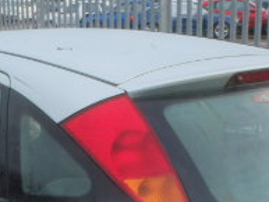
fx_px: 723
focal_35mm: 93
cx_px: 106
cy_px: 274
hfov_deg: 21.0
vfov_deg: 15.1
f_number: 3.9
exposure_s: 1/50
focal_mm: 5
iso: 200
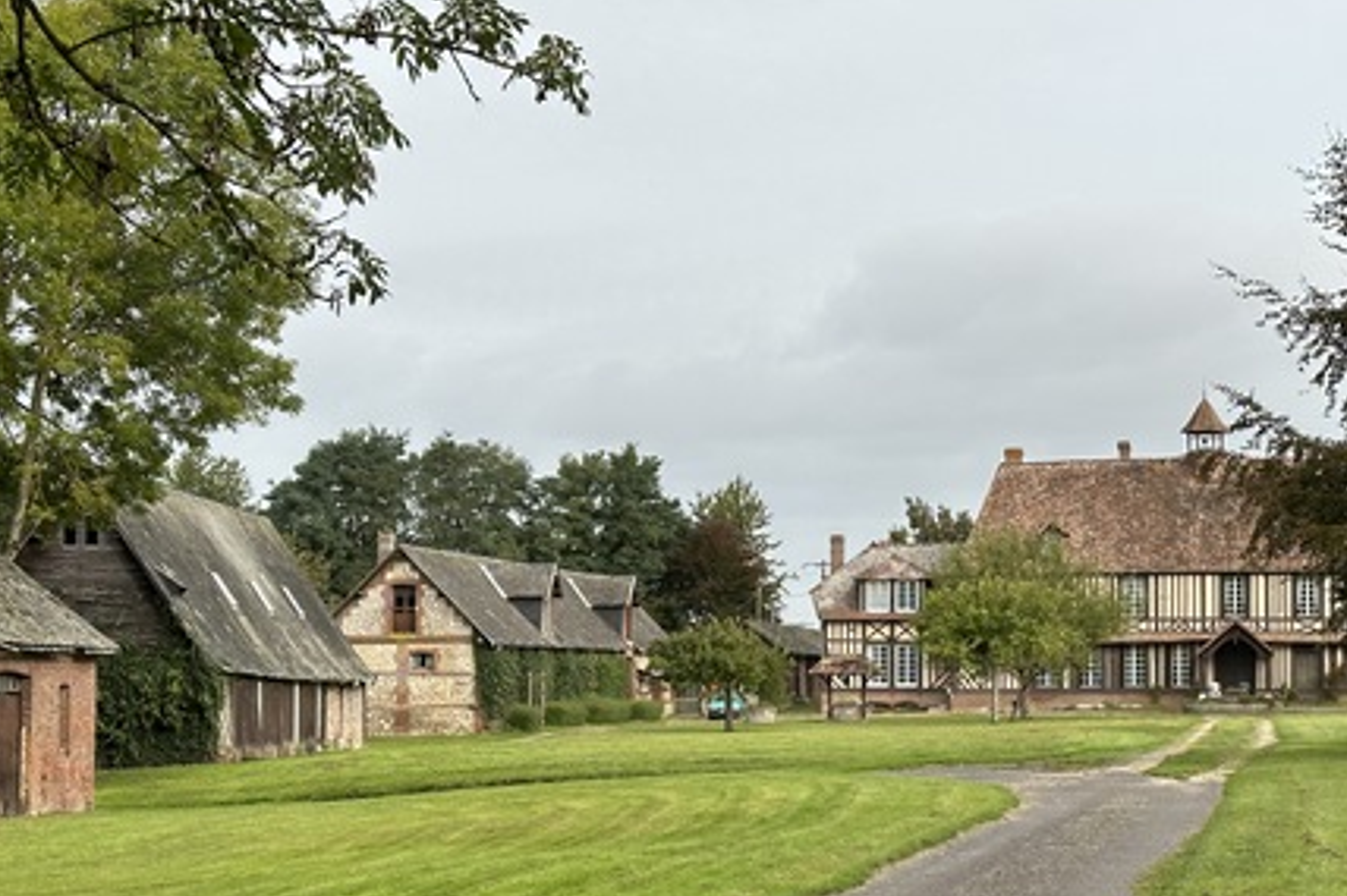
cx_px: 938
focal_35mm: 70
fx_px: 2618
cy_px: 635
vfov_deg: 19.3
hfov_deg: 28.6
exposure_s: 1/1517
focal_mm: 6.86
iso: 64
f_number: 1.78
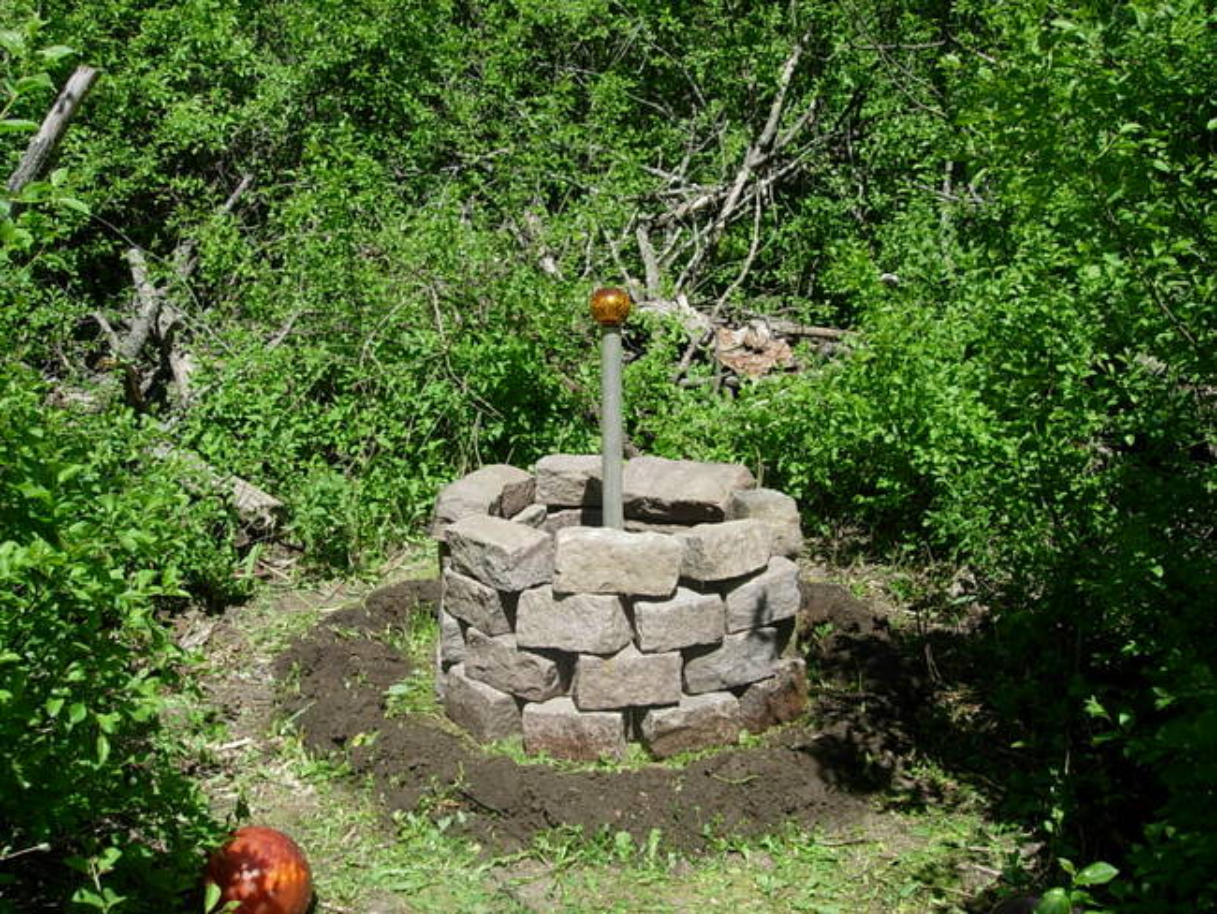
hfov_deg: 49.0
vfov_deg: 37.7
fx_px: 1336
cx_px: 608
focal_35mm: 38
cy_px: 457
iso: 64
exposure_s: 1/470
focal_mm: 7.8
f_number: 4.8
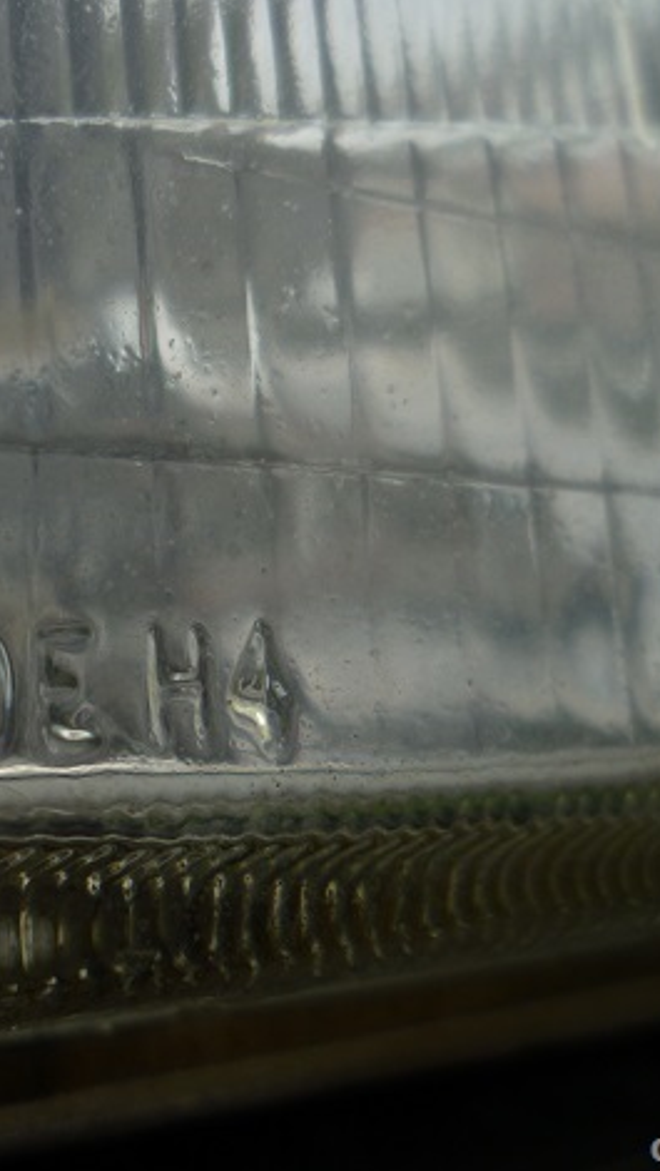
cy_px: 578
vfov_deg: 47.3
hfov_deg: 26.1
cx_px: -25
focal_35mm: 43
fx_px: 1335
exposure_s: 1/200
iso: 80
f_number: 3.3
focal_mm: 5.2
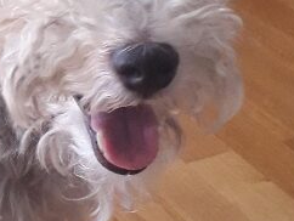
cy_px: 86
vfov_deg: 17.8
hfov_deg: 22.4
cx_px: -15
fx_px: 706
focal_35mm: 83
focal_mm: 3.6
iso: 160
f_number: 1.9
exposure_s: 1/25
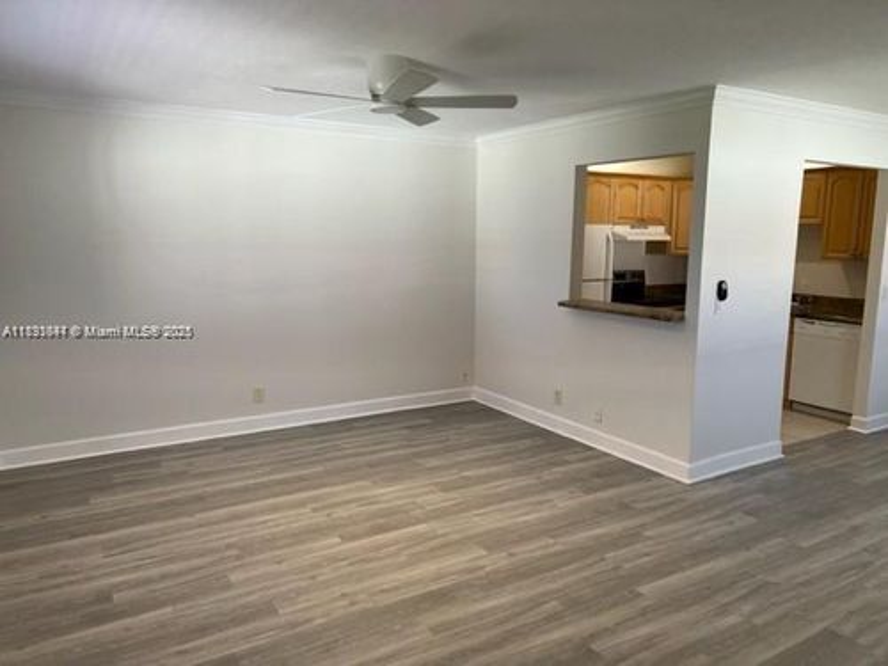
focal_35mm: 26
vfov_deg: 53.1
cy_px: 333
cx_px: 444
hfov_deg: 67.3
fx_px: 667
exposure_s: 1/120
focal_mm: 5.7
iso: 32
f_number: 1.5
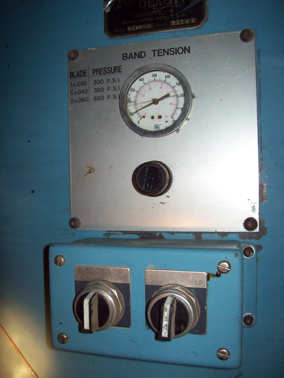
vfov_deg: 51.4
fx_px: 394
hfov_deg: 39.7
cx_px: 142
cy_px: 189
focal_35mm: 36
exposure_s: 1/64
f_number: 2.7
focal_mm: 6
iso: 80
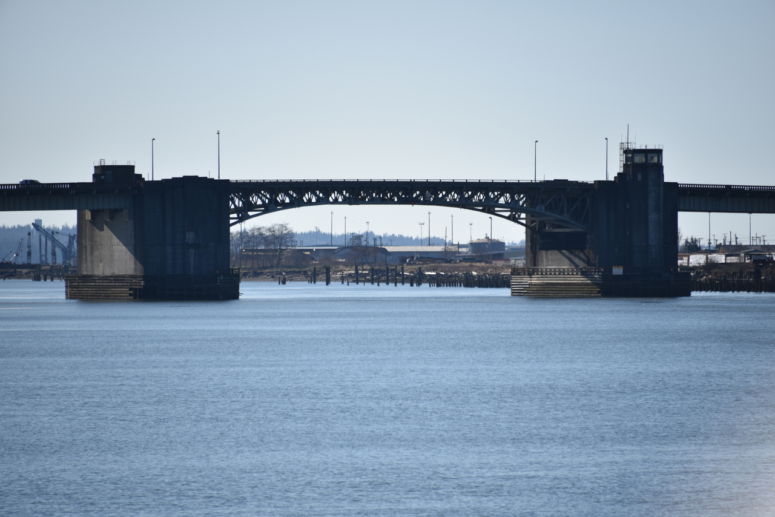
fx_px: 6459
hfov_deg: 6.9
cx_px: 388
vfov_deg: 4.6
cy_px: 258
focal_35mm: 300
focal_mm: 300
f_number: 5.6
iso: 110
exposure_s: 1/640
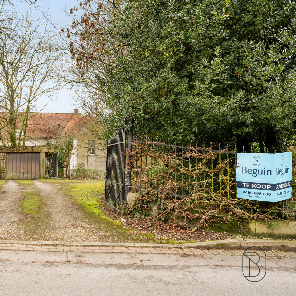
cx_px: 80
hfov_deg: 48.6
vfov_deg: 50.2
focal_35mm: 33
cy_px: 148
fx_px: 316
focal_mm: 25.5
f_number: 8
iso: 800
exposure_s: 1/100
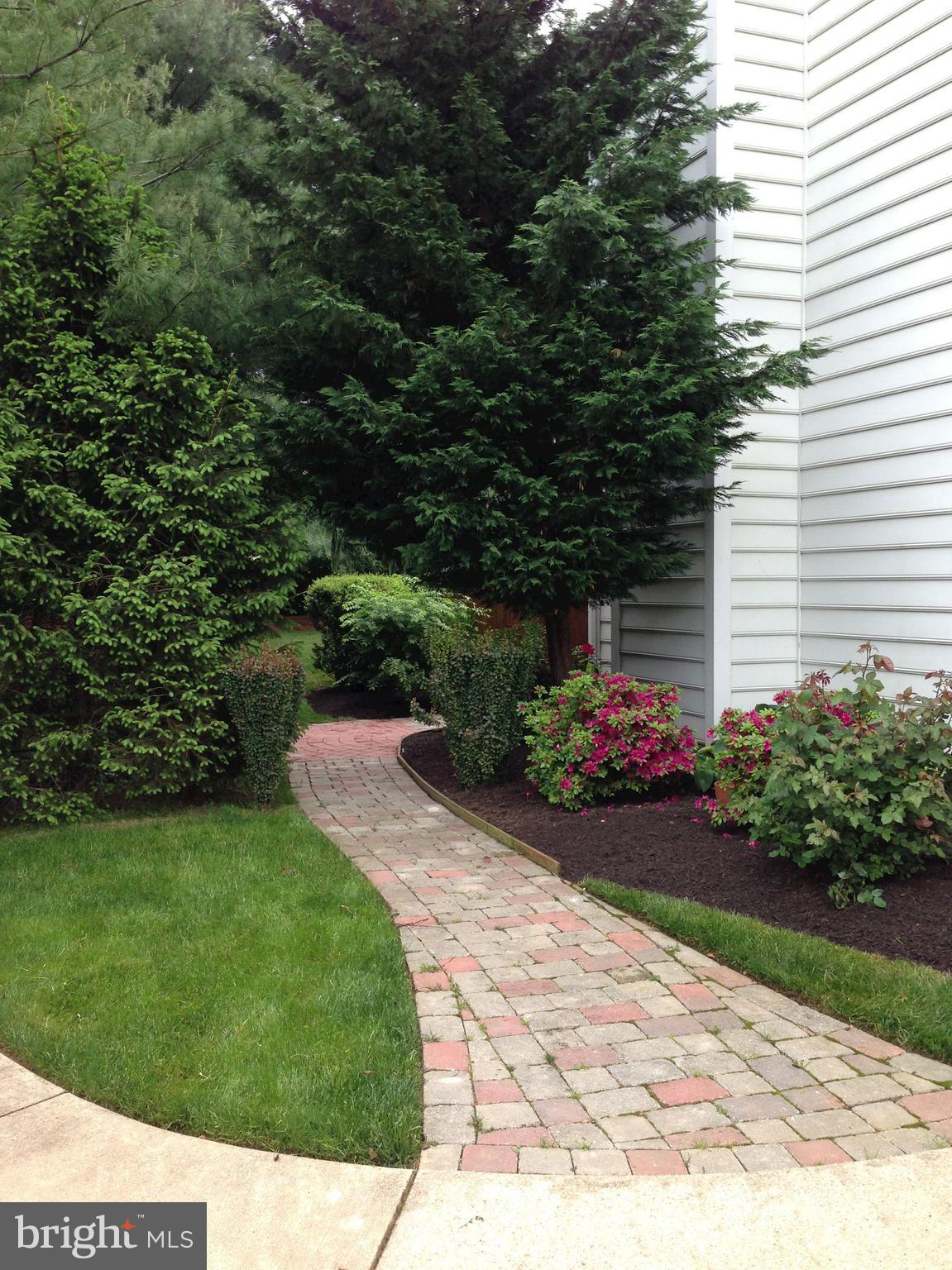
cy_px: 635
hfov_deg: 42.9
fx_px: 1211
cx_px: 476
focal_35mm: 33
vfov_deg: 55.4
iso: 64
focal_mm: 4.13
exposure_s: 1/120
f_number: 2.4
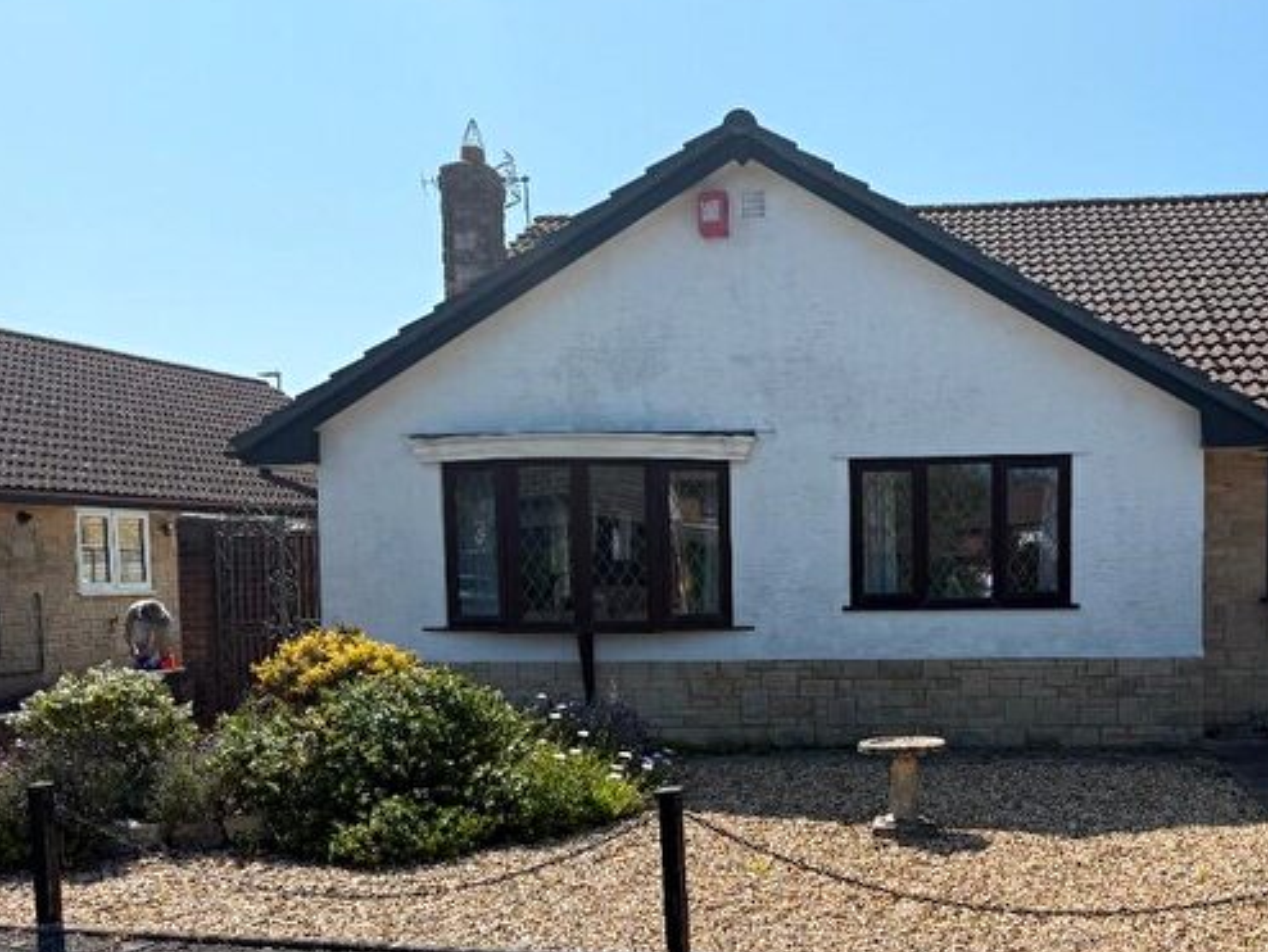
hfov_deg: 52.5
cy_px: 635
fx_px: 1246
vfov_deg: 41.3
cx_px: 883
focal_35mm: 34
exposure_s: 1/4405
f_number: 1.78
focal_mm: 6.76
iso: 80
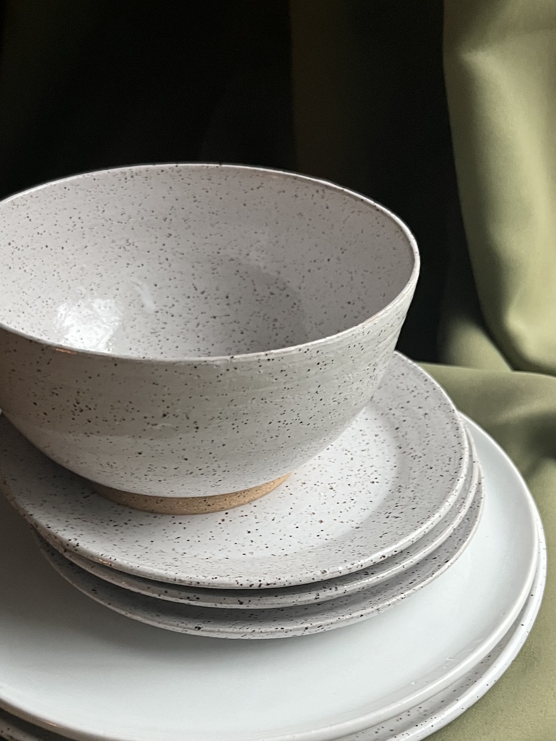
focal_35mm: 42
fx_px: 899
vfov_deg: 44.1
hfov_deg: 34.1
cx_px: 201
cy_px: 495
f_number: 1.6
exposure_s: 1/40
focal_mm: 5.1
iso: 400
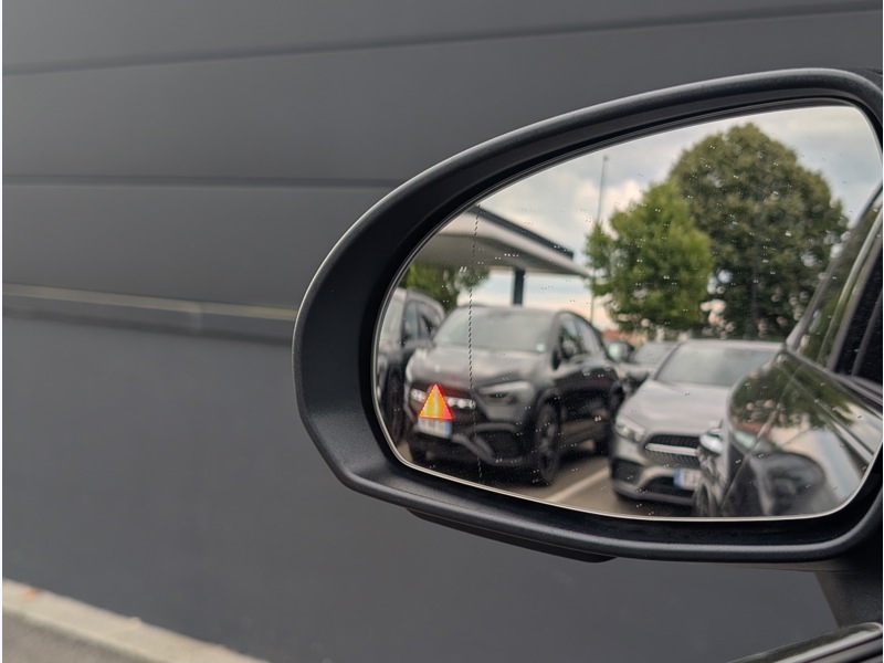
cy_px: 332
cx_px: 442
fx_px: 1251
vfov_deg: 29.7
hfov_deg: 38.9
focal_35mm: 49
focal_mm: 6.9
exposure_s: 1/334
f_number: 1.68
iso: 20
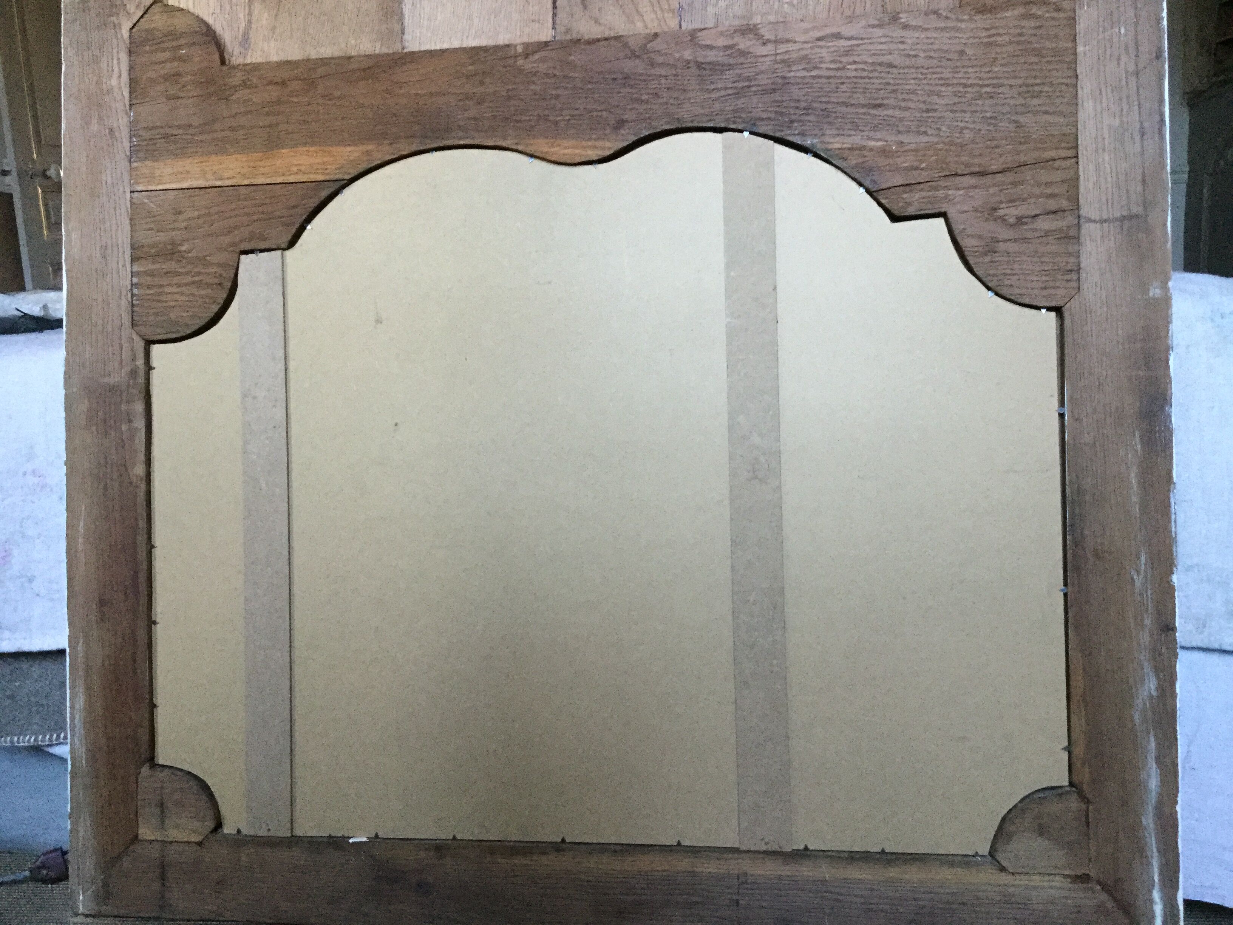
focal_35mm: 31
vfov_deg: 45.4
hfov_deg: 58.4
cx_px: 616
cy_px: 462
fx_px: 1104
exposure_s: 1/20
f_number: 2.4
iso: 200
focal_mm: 3.3
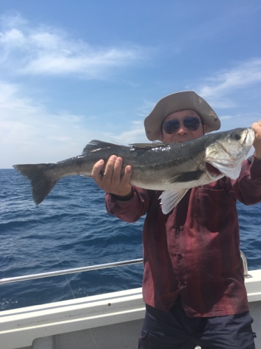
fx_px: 292
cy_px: 174
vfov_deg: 61.7
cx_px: 130
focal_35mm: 29
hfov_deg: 48.2
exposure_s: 1/1451
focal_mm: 4.15
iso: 25
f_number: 2.2
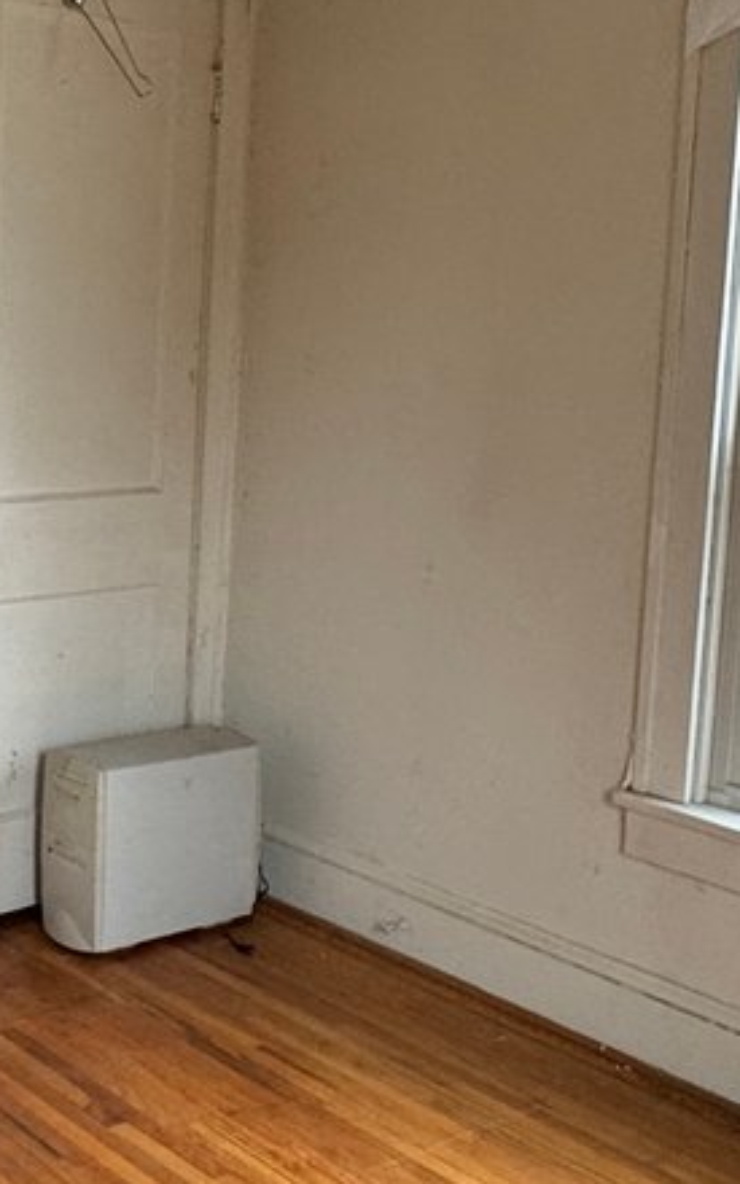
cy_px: 478
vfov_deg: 39.4
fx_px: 1646
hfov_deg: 24.9
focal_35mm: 51
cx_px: 155
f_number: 2.2
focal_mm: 2.22
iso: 200
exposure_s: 1/99
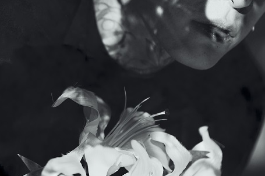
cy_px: 10
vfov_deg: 5.0
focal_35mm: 277
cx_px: 109
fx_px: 2038
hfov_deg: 7.4
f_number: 1.4
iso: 800
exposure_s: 1/400
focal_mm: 105
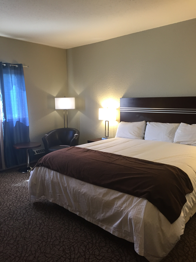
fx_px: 219
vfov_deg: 61.7
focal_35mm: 29
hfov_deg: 48.2
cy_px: 131
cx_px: 98
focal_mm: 4.15
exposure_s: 1/30
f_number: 2.2
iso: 100
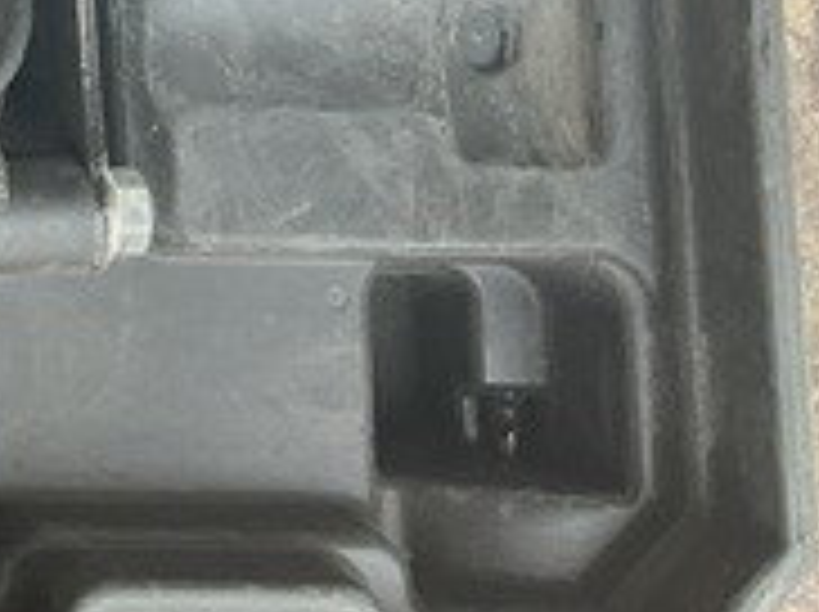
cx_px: -540
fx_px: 2410
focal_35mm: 102
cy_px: -310
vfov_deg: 13.6
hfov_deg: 16.8
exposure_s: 1/120
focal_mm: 3
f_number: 1.8
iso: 40
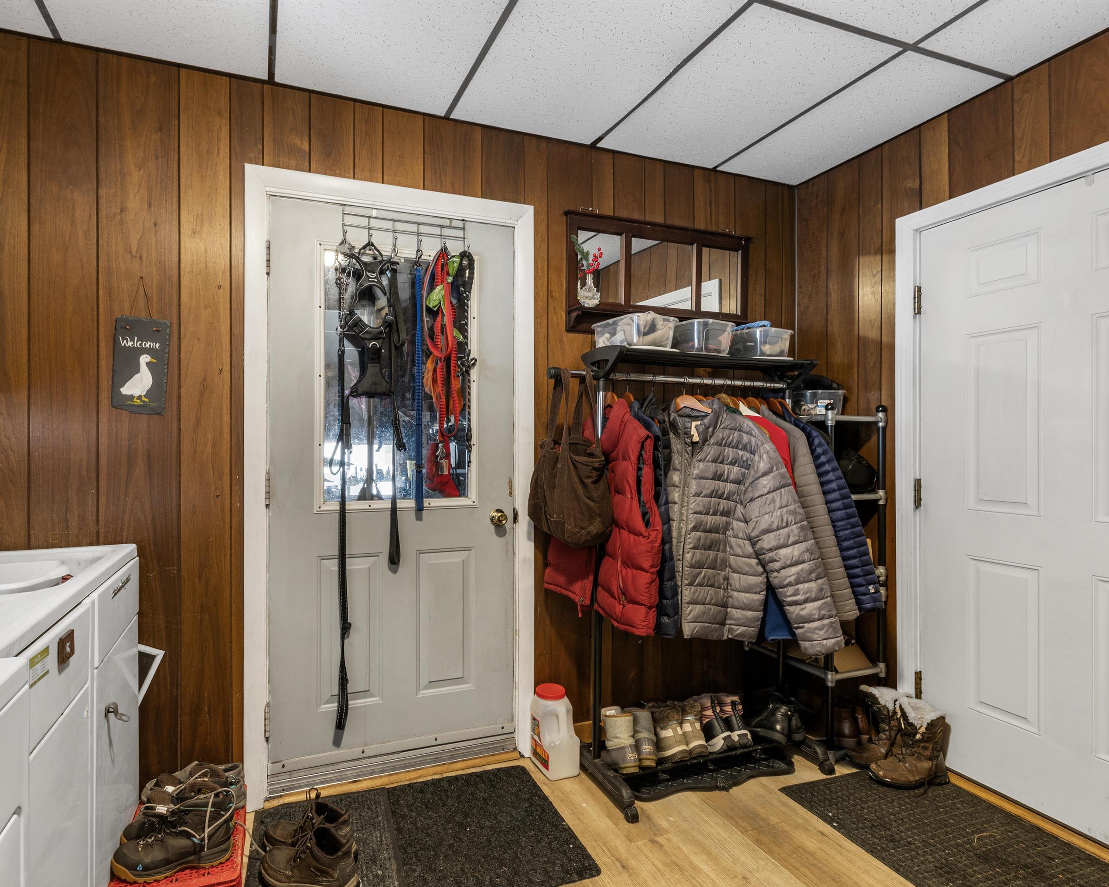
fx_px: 558
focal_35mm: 17
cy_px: 445
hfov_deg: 89.1
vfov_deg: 77.0
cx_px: 481
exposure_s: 3
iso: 64
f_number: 11
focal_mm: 10
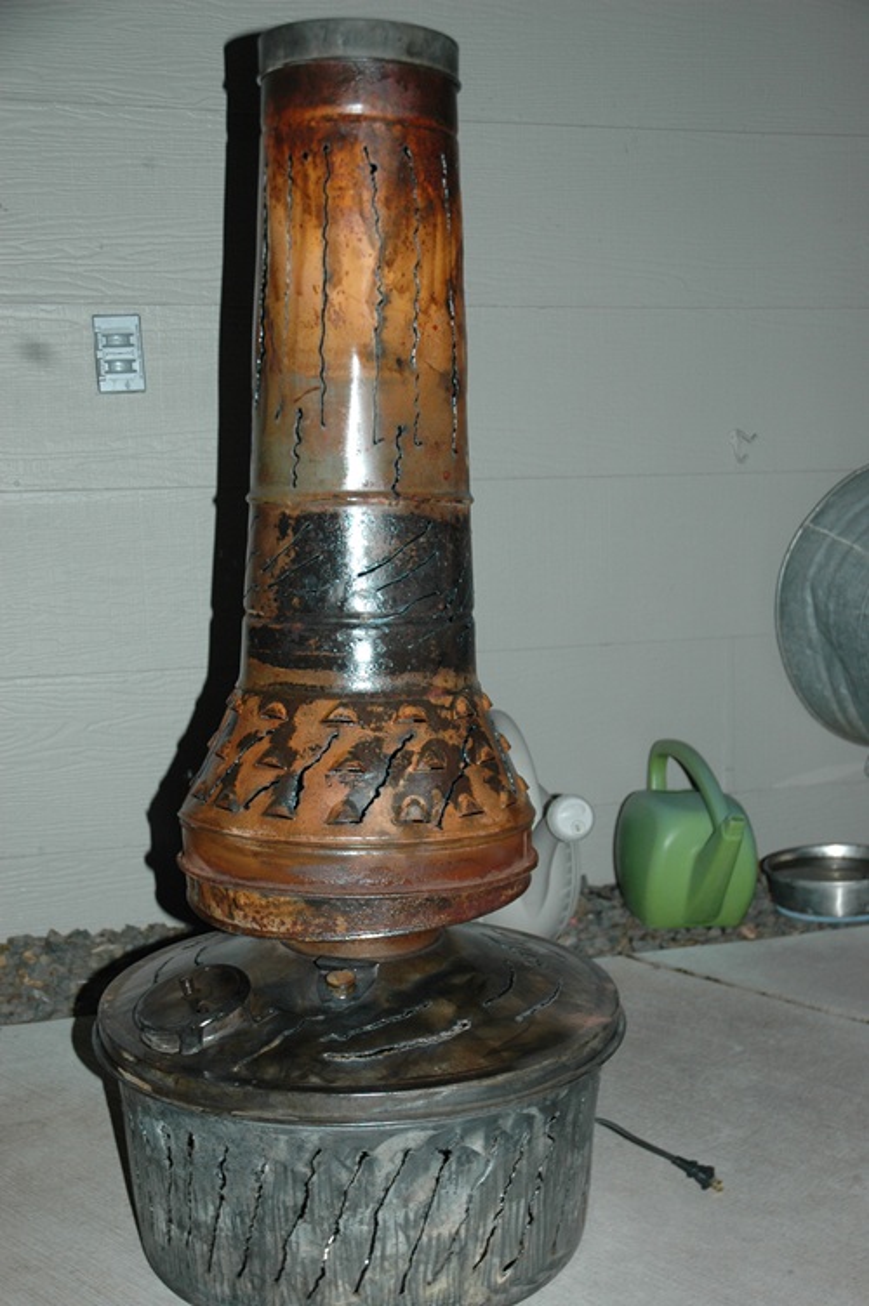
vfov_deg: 42.4
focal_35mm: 46
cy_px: 653
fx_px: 1687
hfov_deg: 28.9
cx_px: 434
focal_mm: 31
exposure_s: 1/500
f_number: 4
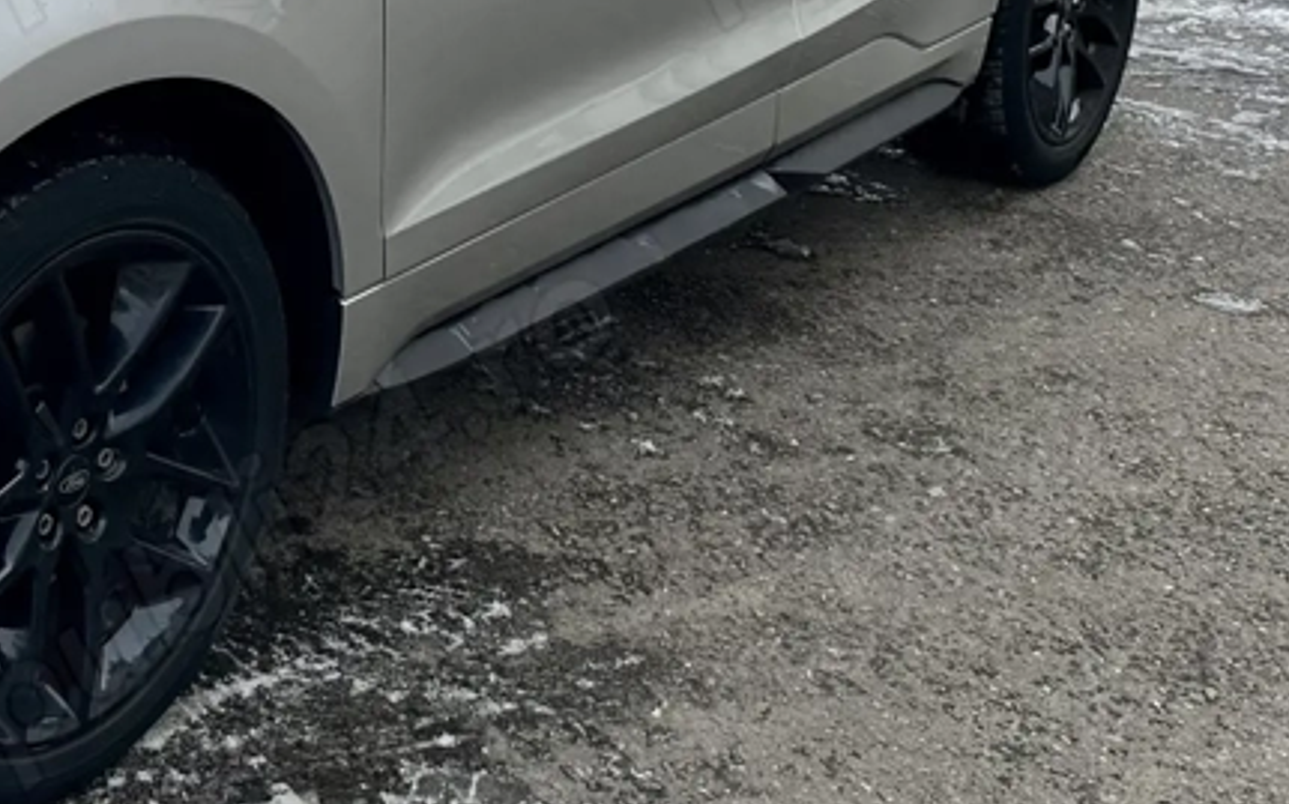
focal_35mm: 59
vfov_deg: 20.4
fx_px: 2072
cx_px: -60
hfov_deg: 31.4
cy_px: -194
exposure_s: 1/1988
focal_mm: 6.86
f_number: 1.78
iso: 80
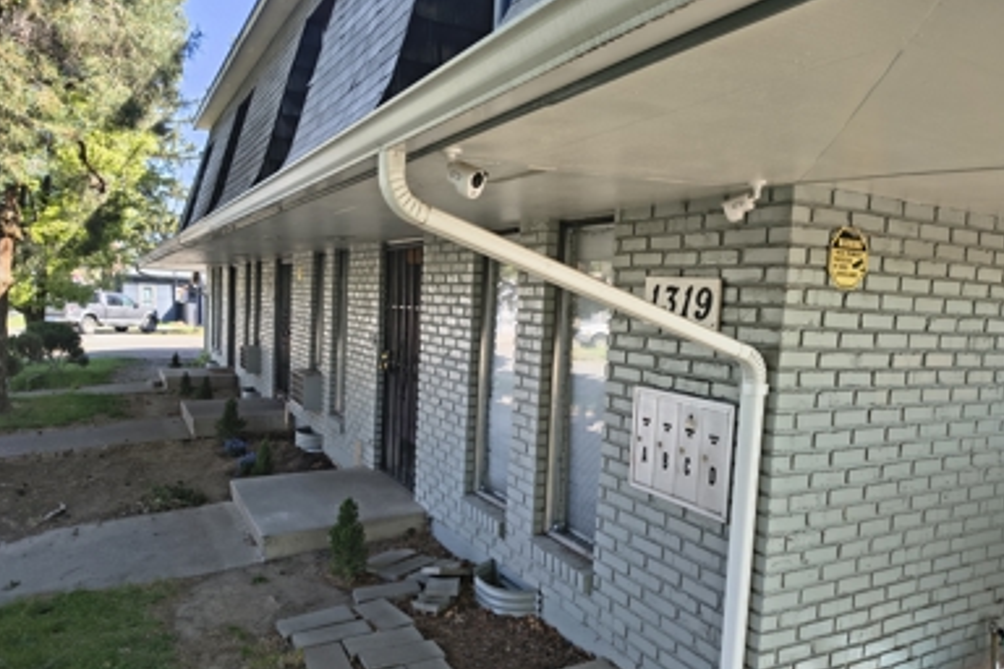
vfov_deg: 49.5
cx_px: 507
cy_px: 358
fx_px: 725
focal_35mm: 26
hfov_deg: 69.4
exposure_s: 1/408
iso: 100
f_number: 1.8
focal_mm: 5.56
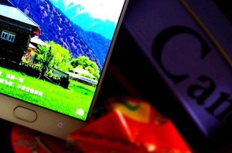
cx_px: 65
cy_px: 4
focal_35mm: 103
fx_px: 662
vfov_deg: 13.1
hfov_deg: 19.8
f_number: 2.2
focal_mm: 35
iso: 100
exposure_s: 1/50
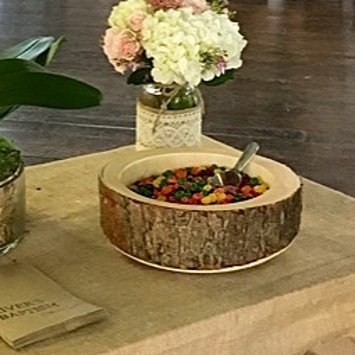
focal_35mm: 103
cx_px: 25
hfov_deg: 16.6
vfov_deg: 16.4
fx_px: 1195
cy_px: -42
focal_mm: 4.15
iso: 200
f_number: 2.2
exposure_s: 1/24
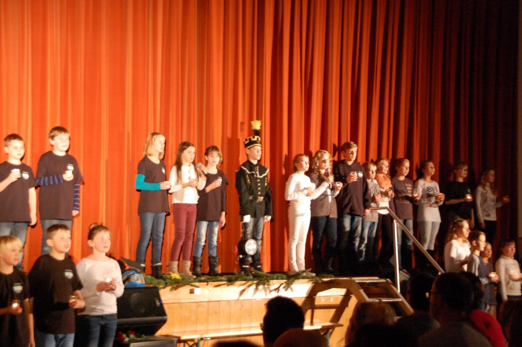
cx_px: 261
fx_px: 1087
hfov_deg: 27.0
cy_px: 174
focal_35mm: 75
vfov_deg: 18.1
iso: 1600
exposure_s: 1/8
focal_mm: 50
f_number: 5
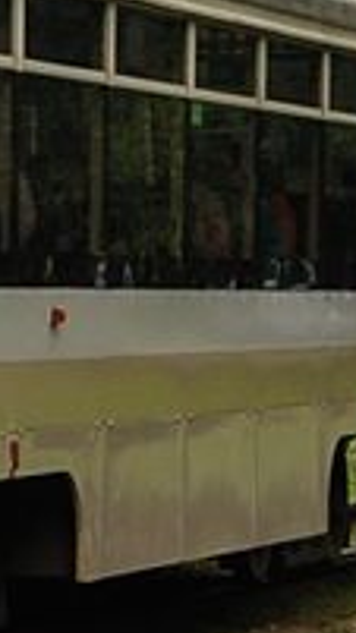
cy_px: -224
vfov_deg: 12.3
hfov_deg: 6.9
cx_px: -384
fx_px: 2837
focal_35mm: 169
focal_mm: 18
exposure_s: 1/160
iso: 100
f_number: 6.3
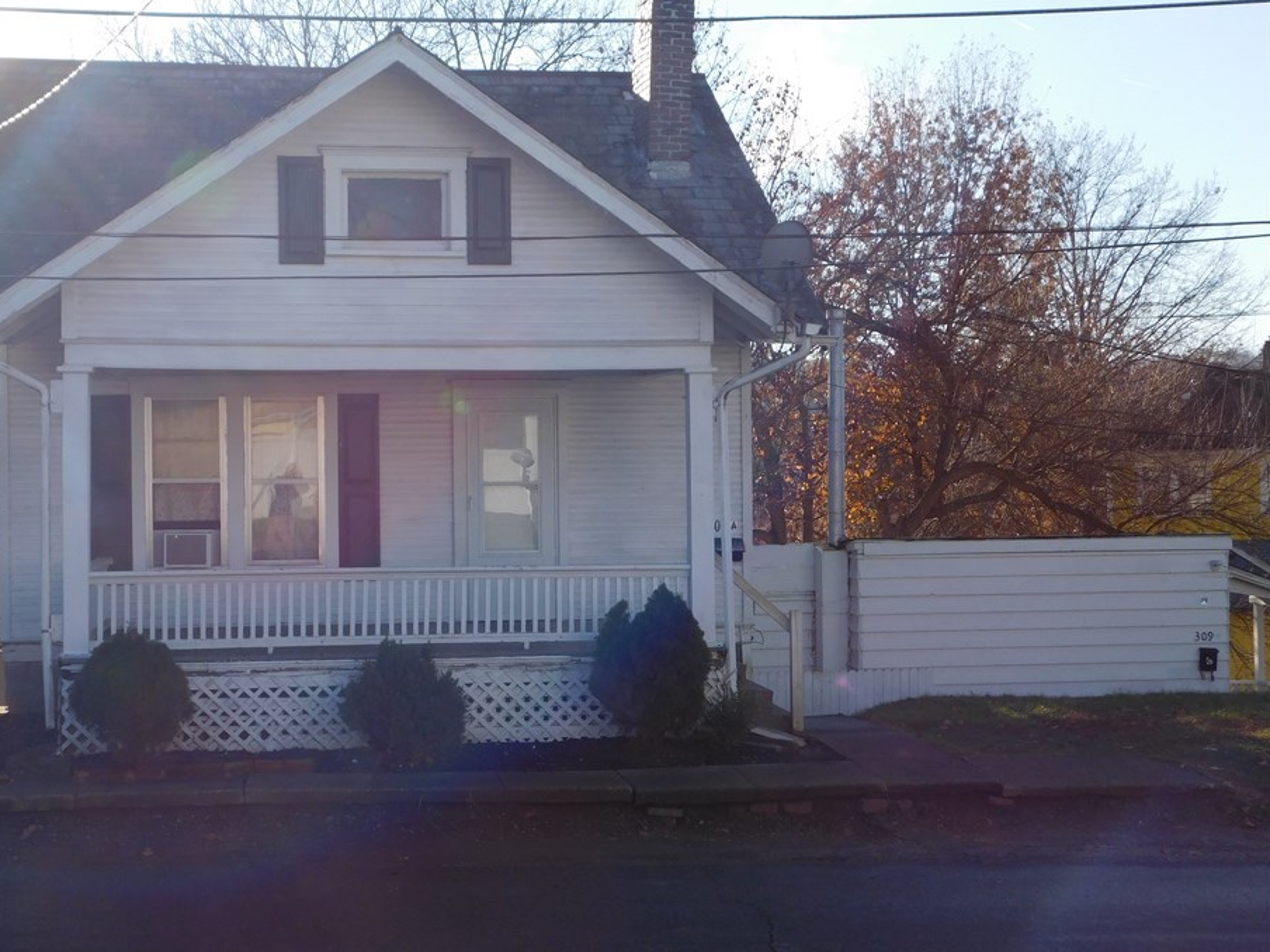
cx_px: 555
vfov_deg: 28.6
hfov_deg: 37.4
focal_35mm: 51
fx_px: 1871
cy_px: 482
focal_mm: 8
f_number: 3.7
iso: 125
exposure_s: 1/800
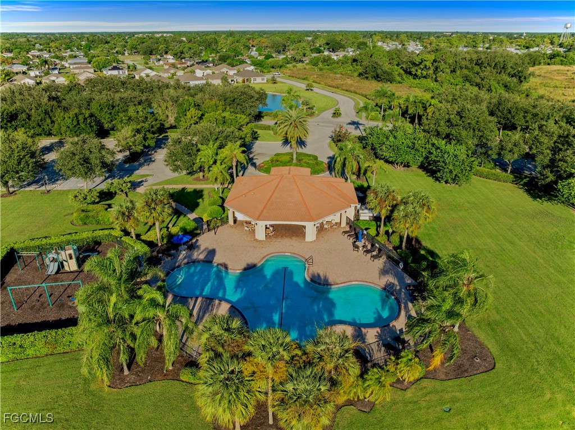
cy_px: 215
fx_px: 398
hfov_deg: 71.6
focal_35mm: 24
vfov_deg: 56.7
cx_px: 288
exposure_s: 1/1000
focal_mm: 12.29
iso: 110
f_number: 2.8
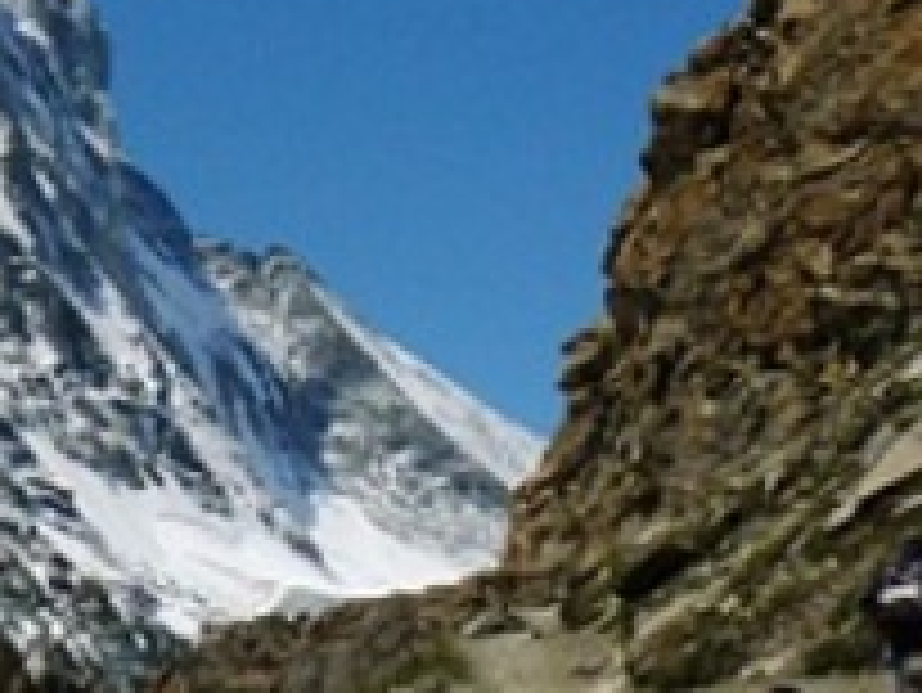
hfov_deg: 16.9
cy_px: 436
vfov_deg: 13.2
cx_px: -124
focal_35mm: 112
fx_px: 2985
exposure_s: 1/400
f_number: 8
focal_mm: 6
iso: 100
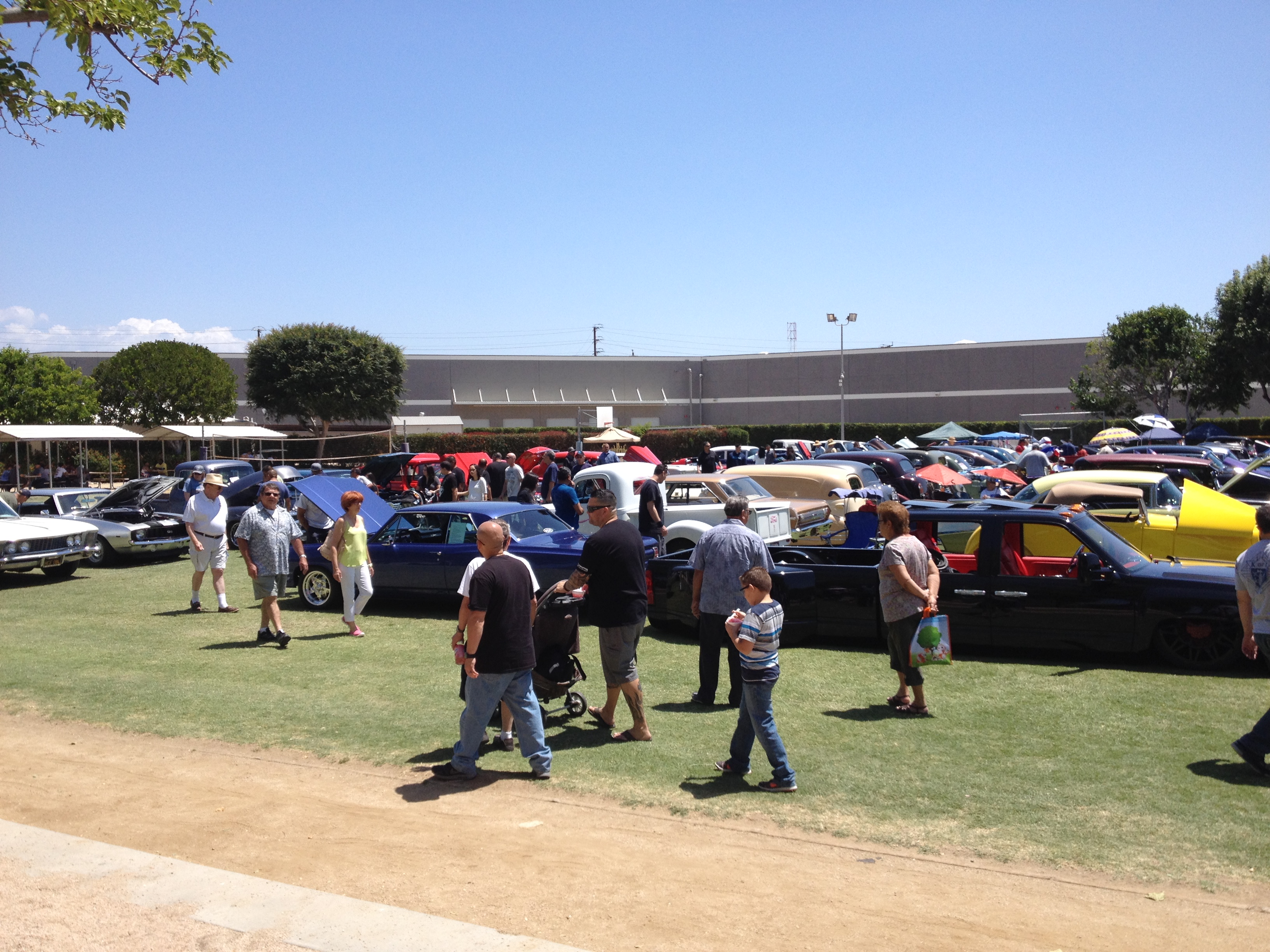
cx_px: 635
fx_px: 1284
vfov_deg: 40.7
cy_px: 476
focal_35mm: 35
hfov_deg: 52.6
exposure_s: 1/1623
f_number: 2.4
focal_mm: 4.28
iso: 50
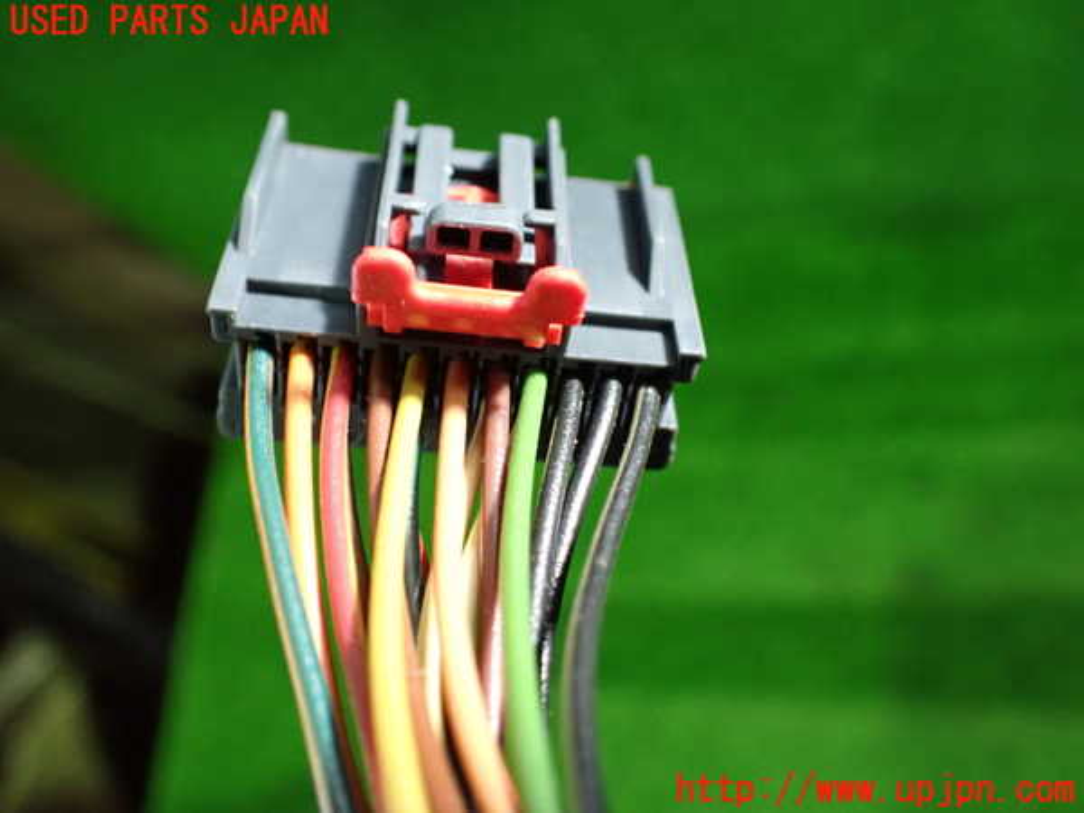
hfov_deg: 60.0
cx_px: 542
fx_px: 939
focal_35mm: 30
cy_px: 406
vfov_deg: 46.8
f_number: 2.3
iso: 800
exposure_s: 1/60
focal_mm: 5.4
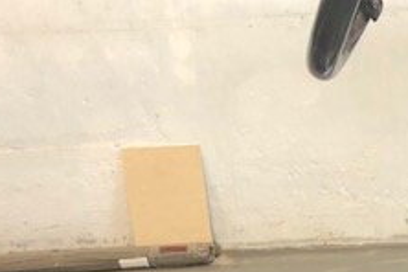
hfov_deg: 22.1
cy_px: 410
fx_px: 952
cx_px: 509
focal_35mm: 84
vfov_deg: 15.1
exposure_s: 1/33
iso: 32
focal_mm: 4
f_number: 1.8
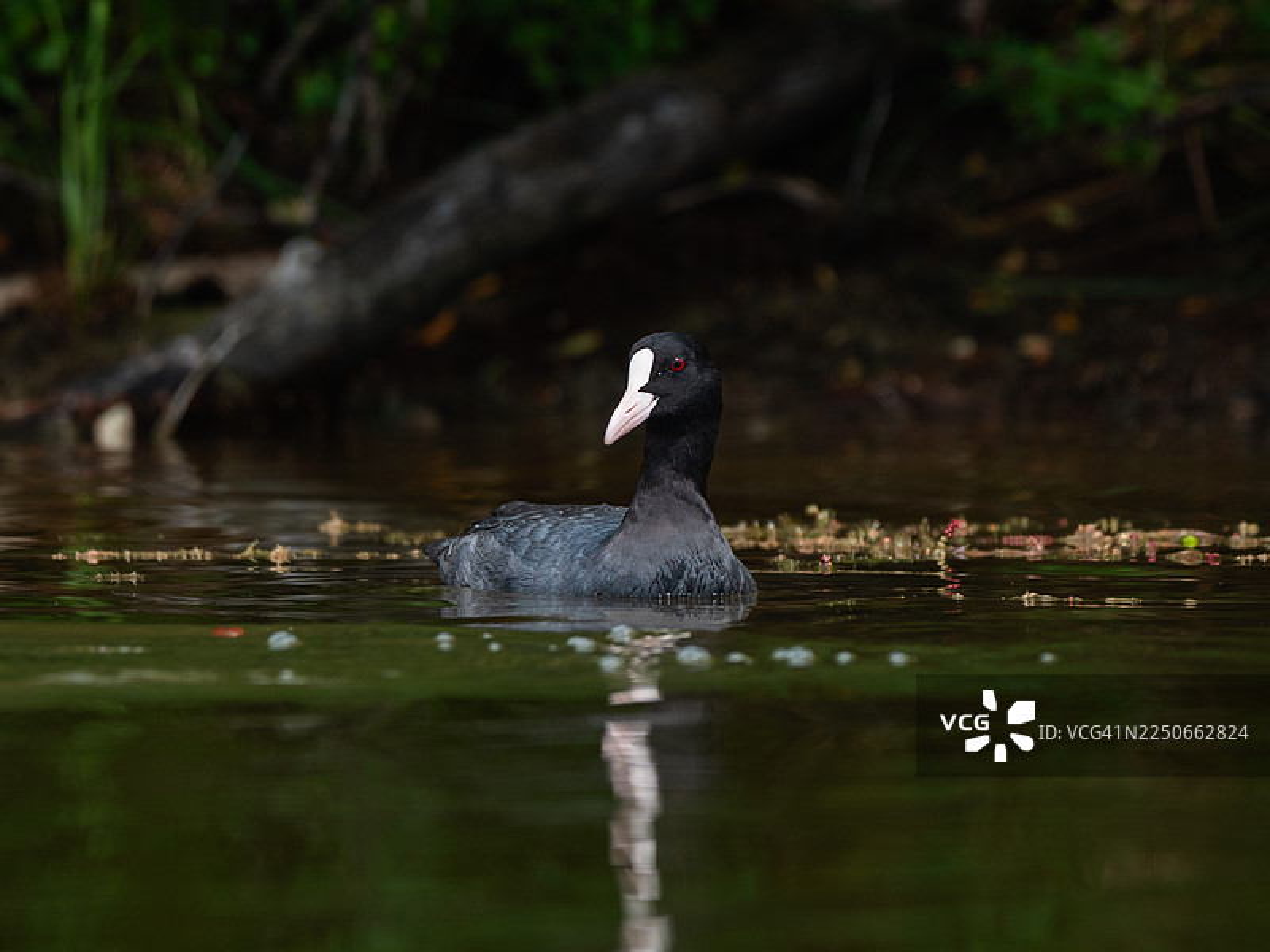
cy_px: 476
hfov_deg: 2.5
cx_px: 635
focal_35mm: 801
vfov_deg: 1.9
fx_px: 29387
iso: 200
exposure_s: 1/320
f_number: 7.1
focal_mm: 400
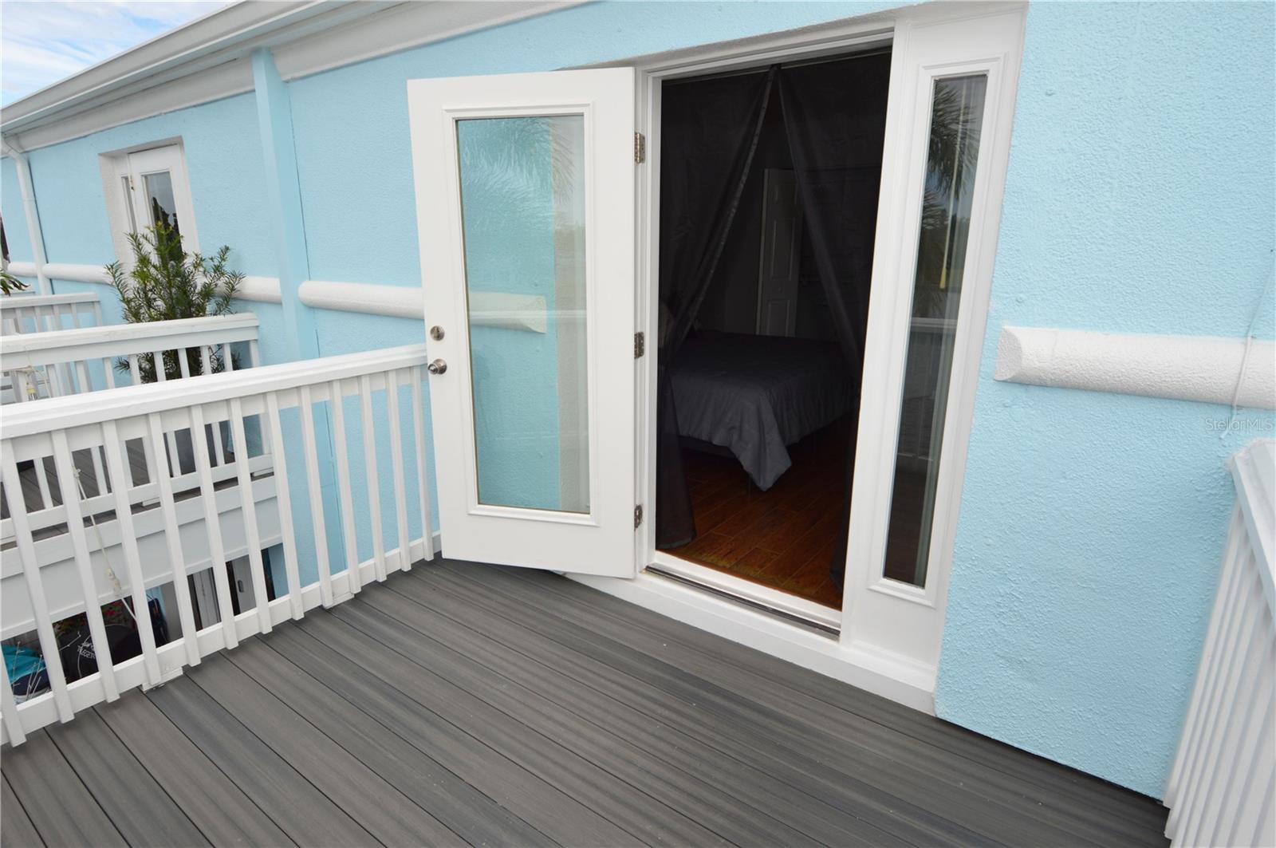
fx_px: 637
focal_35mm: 18
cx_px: 638
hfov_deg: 90.1
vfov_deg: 67.3
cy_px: 424
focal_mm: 12
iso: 100
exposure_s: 1/200
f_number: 8
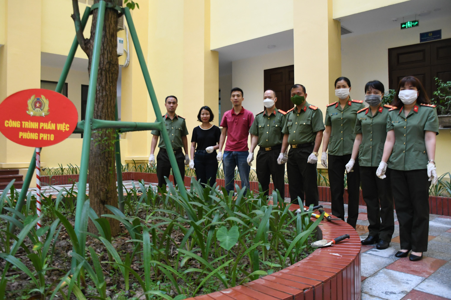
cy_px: 150
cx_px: 226
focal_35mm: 30
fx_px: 376
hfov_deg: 61.9
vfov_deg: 43.6
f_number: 3.5
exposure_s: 1/200
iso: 2000
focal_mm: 20
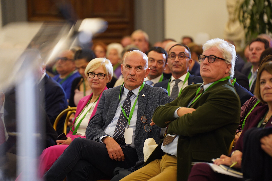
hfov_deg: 11.4
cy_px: 90
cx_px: 136
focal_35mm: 180
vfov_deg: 7.6
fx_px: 1361
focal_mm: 180
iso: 1600
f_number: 2.8
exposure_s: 1/125
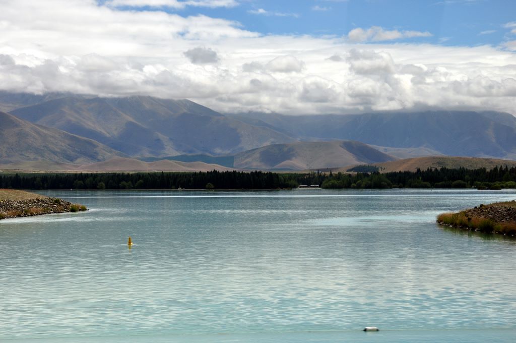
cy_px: 172
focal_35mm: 87
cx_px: 258
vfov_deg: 15.7
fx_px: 1245
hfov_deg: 23.4
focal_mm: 58
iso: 200
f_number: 10
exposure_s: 1/200
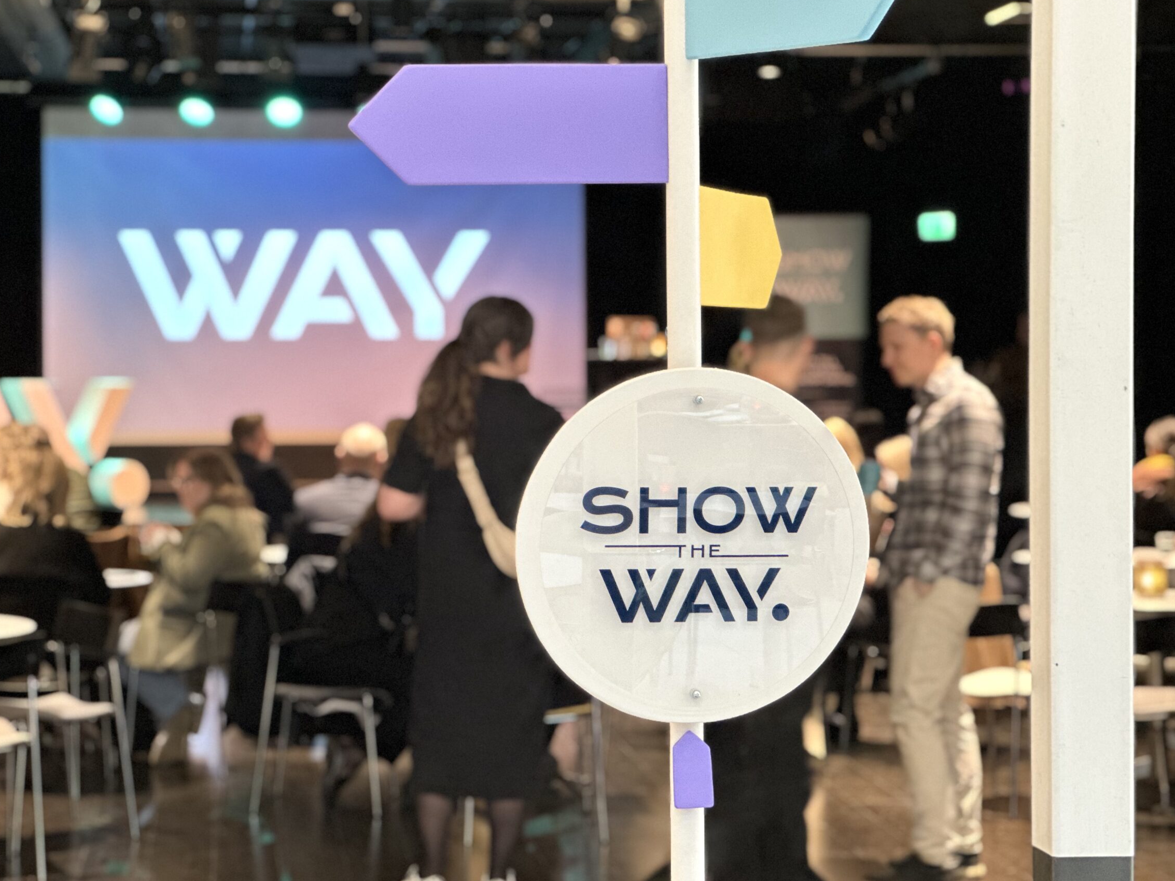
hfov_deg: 22.5
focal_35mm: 87
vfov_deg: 17.0
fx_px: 2953
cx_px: 515
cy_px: 441
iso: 400
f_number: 2.8
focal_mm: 9
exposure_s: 1/25
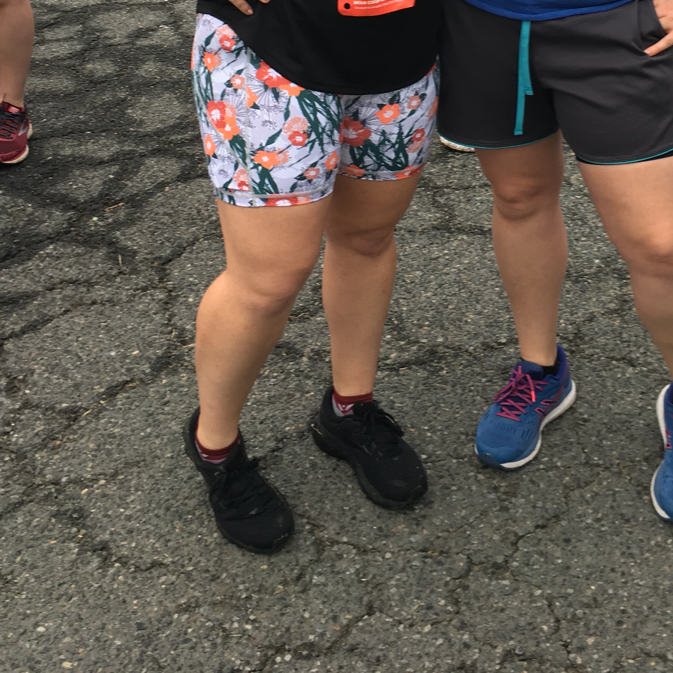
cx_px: 410
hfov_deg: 32.1
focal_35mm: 53
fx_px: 1166
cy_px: -22
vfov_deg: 29.7
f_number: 2.2
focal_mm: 4.15
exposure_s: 1/60
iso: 25
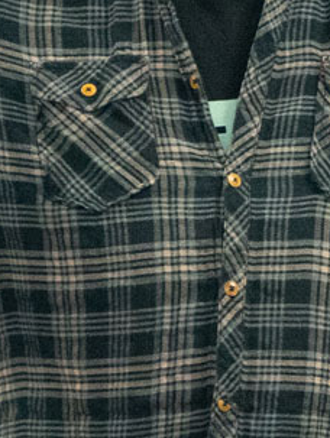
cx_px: 358
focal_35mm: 599
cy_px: 300
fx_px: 7598
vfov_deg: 3.3
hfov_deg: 2.5
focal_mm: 70
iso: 2000
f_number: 2.8
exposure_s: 1/200
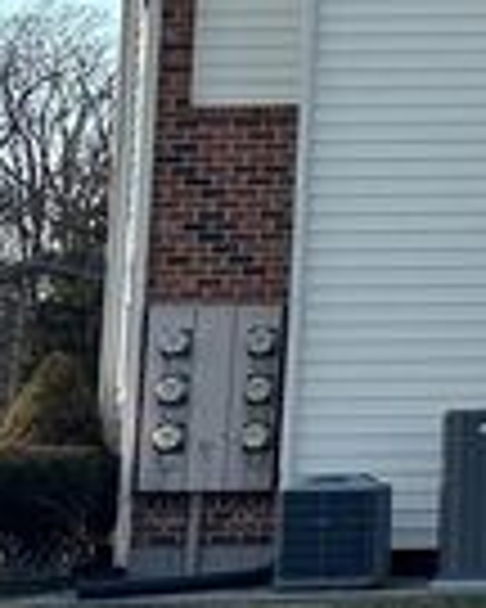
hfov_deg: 8.6
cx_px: 1084
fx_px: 2985
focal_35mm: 166
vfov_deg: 11.4
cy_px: -137
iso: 80
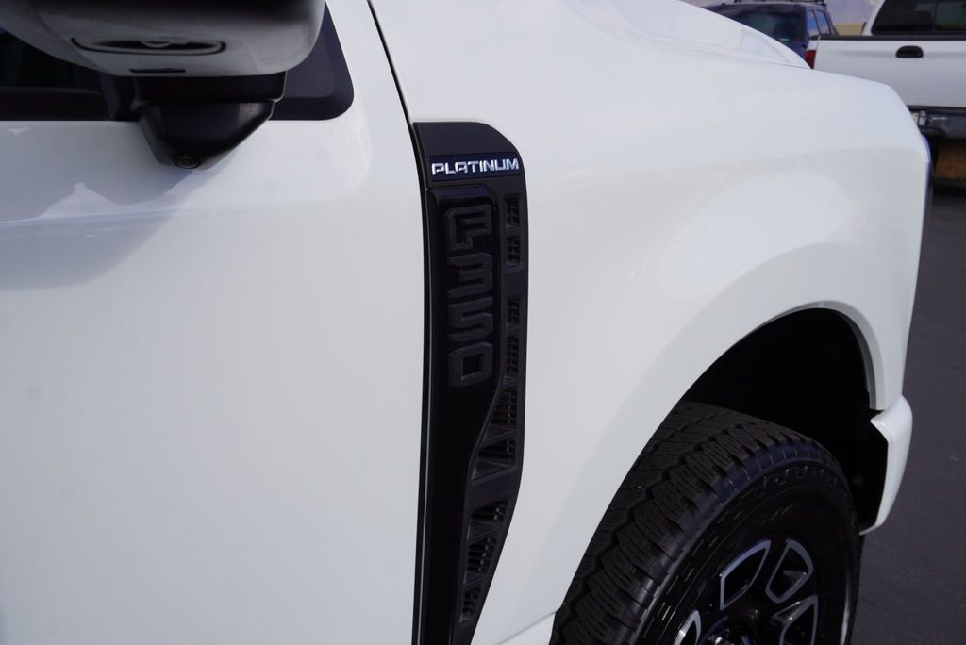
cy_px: 322
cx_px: 483
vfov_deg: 38.4
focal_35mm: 34
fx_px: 926
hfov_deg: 55.1
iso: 100
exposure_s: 1/160
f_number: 10
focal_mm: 23
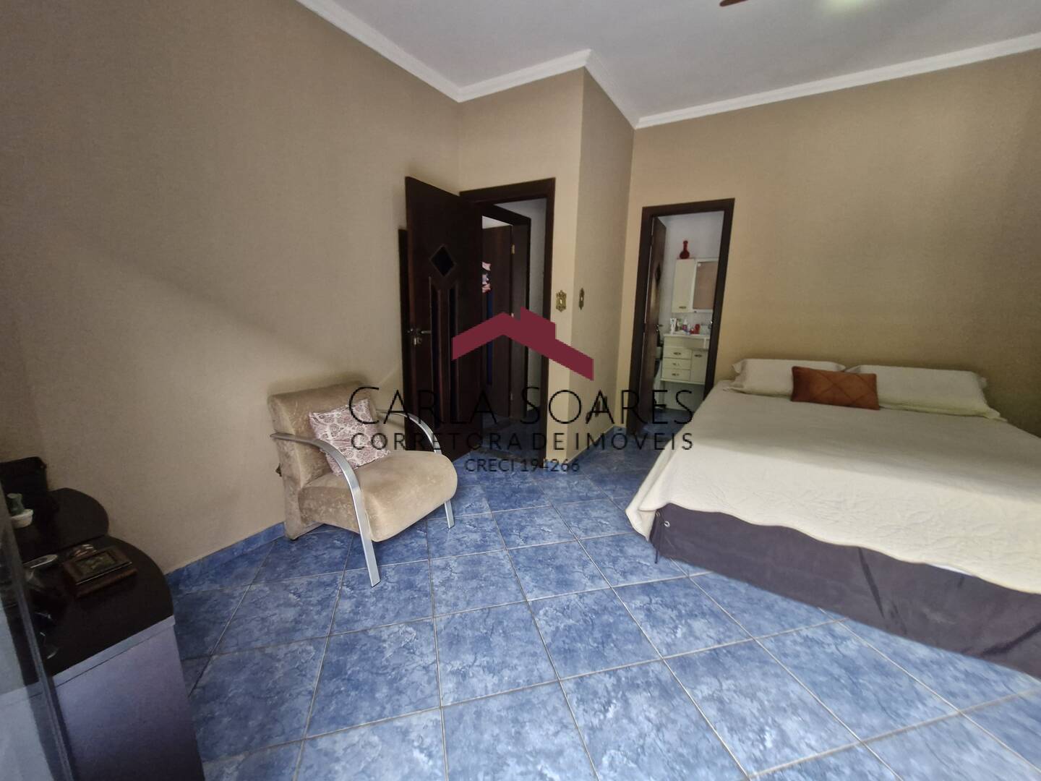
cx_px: 520
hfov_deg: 106.2
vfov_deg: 89.9
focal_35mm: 13
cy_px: 390
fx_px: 391
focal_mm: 1.74
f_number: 2.2
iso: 200
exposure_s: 1/60
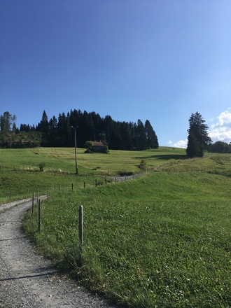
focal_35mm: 29
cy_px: 154
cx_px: 116
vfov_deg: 61.7
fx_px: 258
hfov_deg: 48.2
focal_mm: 4.15
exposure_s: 1/1789
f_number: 2.2
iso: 25
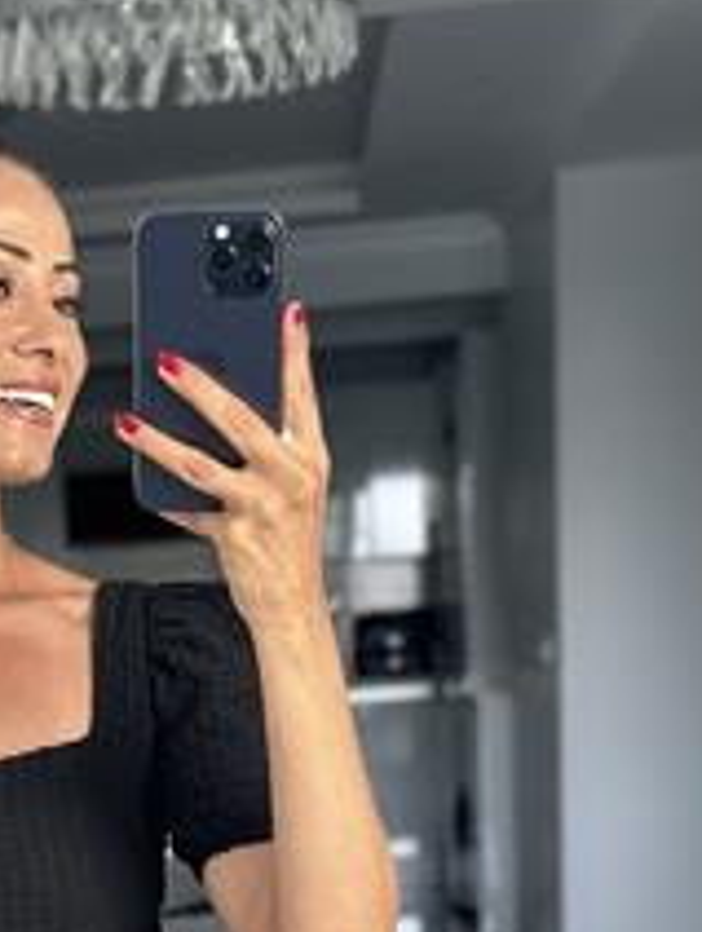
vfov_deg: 16.6
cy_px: 1016
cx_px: -26
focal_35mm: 115
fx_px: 3100
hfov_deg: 12.7
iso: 125
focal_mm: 6.86
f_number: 1.78
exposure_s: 1/75
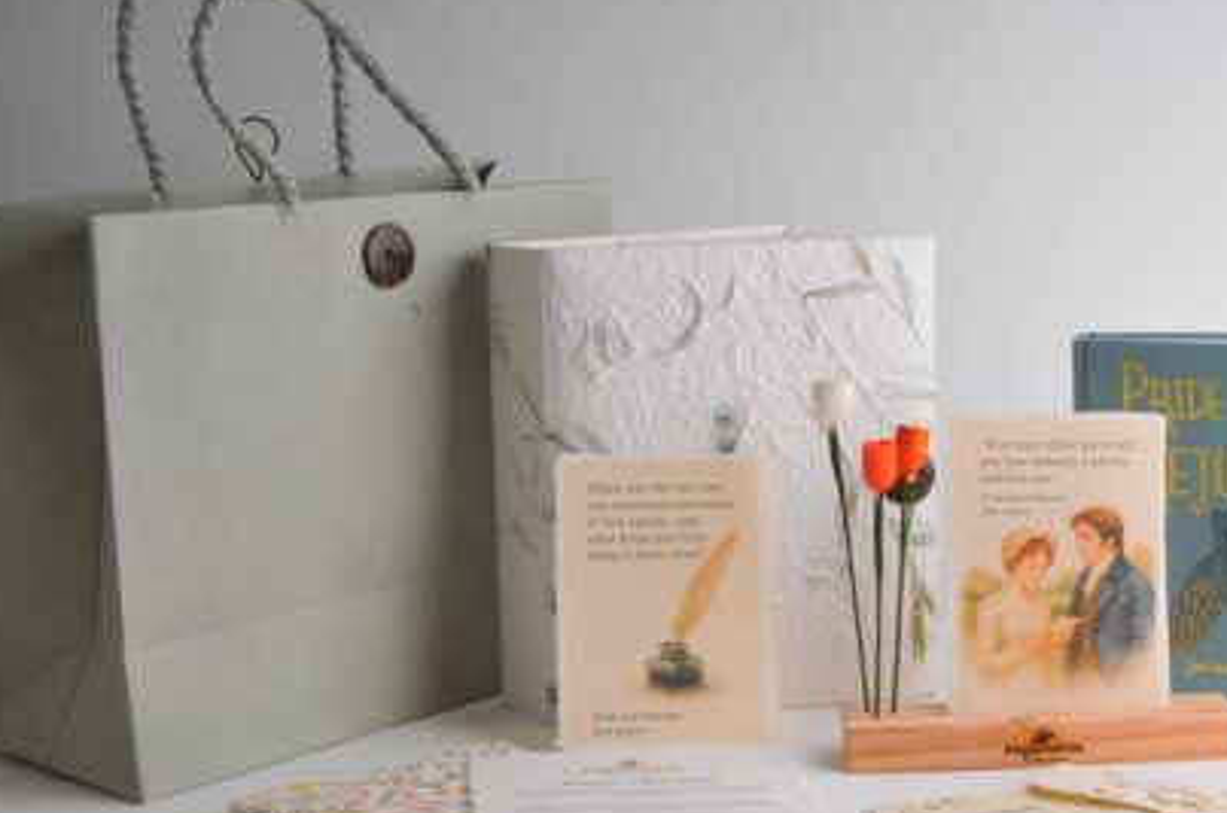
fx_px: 2279
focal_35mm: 67
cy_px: 490
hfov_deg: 30.0
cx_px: 746
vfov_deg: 20.2
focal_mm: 30
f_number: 13
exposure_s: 1/200
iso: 250
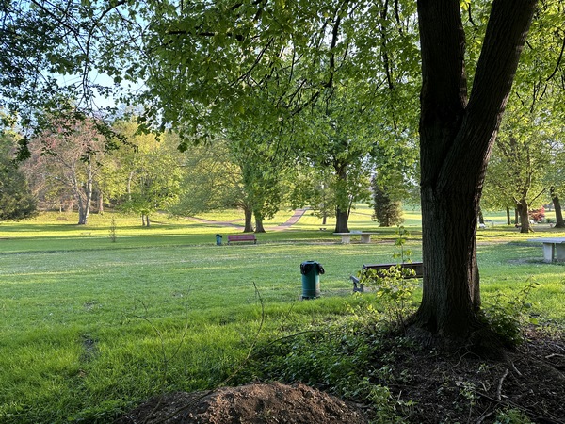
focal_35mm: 24
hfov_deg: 71.6
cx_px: 282
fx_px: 392
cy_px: 212
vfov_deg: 56.8
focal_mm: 6.86
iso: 64
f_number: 1.78
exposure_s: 1/145
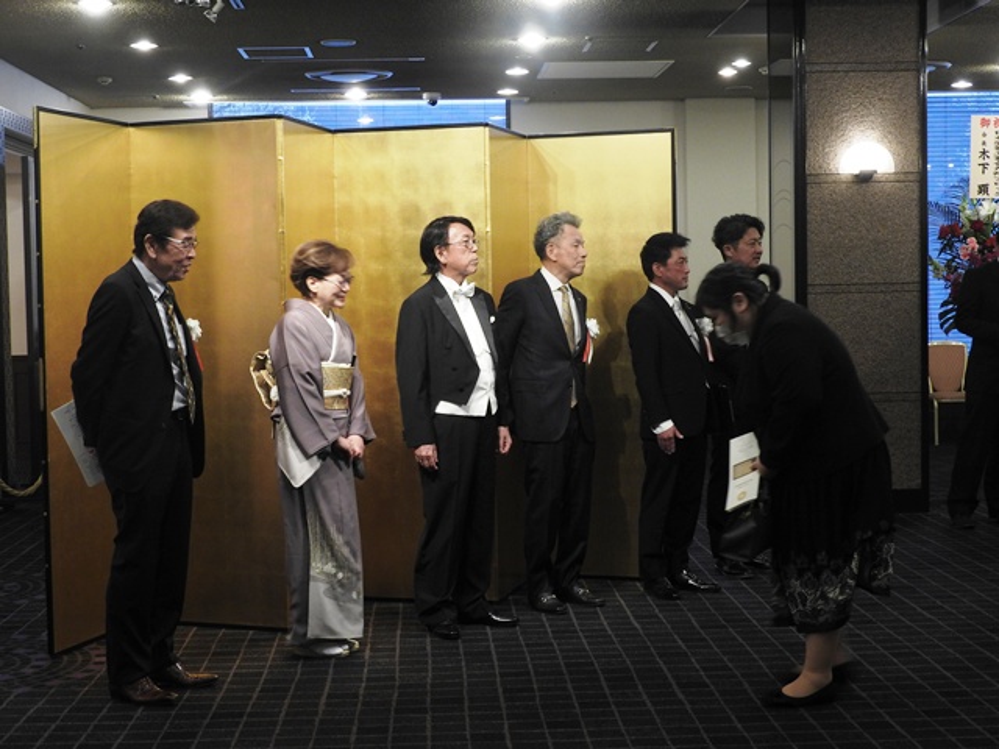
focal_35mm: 60
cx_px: 500
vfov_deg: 24.4
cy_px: 374
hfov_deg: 32.2
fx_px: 1732
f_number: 4.2
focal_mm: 10.7
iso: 220
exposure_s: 1/30
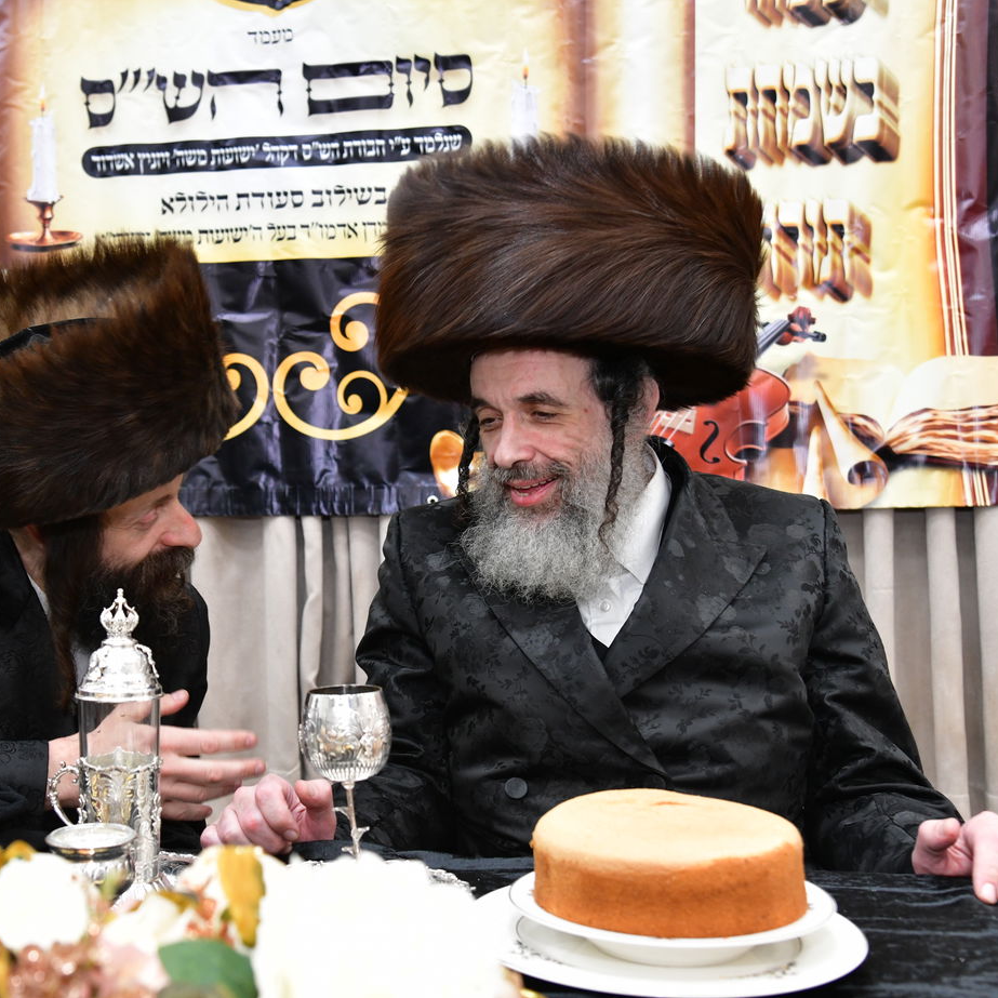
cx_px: 282
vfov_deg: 34.7
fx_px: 1598
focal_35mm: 49
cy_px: 495
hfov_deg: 34.1
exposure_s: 1/125
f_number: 5.6
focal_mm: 38
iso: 2000
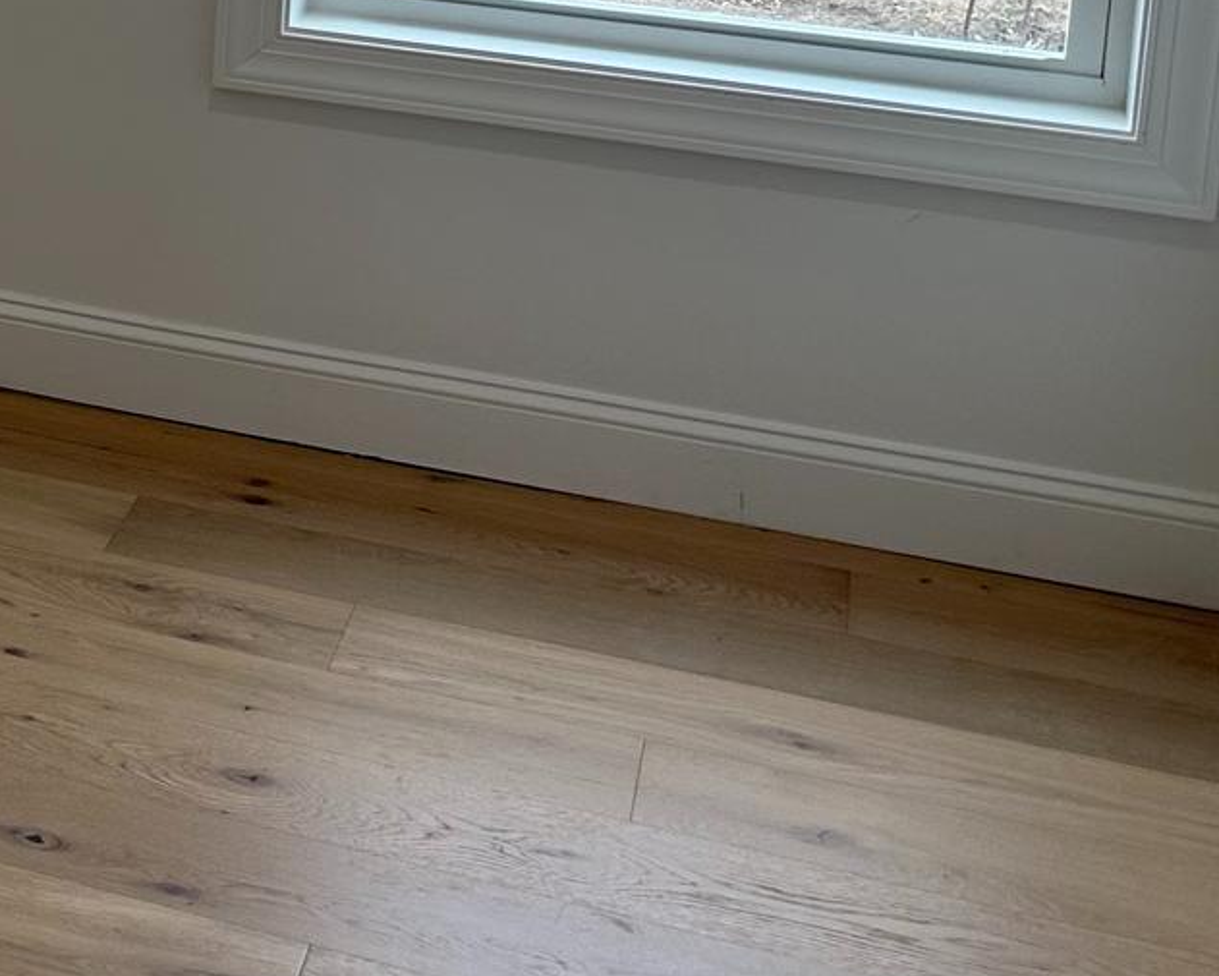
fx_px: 2742
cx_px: -697
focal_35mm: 76
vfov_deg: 18.9
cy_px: -242
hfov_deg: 20.7
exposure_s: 1/200
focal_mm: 6.86
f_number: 1.78
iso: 80
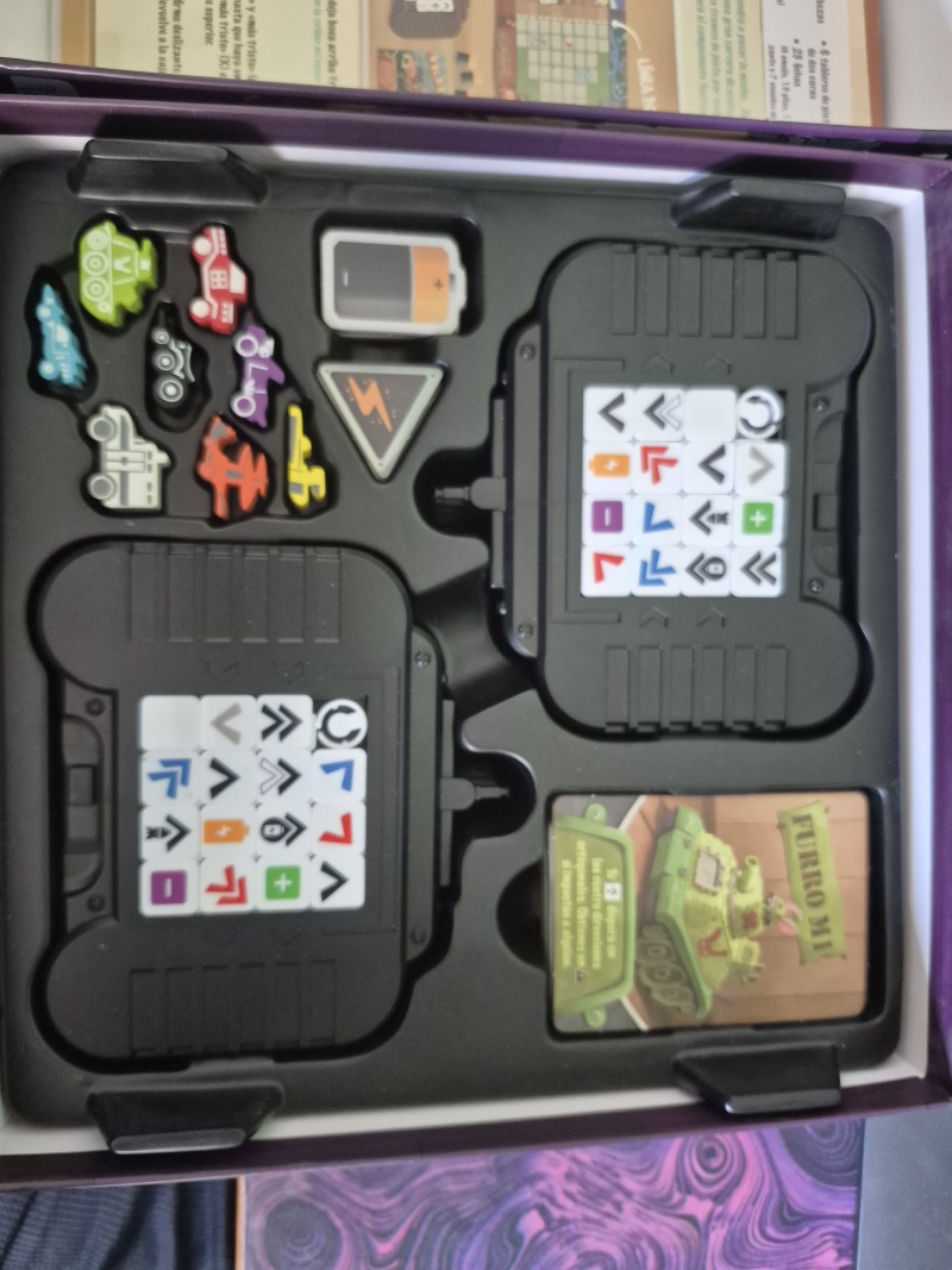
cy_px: 635
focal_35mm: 23
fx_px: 844
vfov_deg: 73.9
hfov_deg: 58.9
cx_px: 476
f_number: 1.8
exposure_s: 1/100
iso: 1000
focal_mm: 5.4
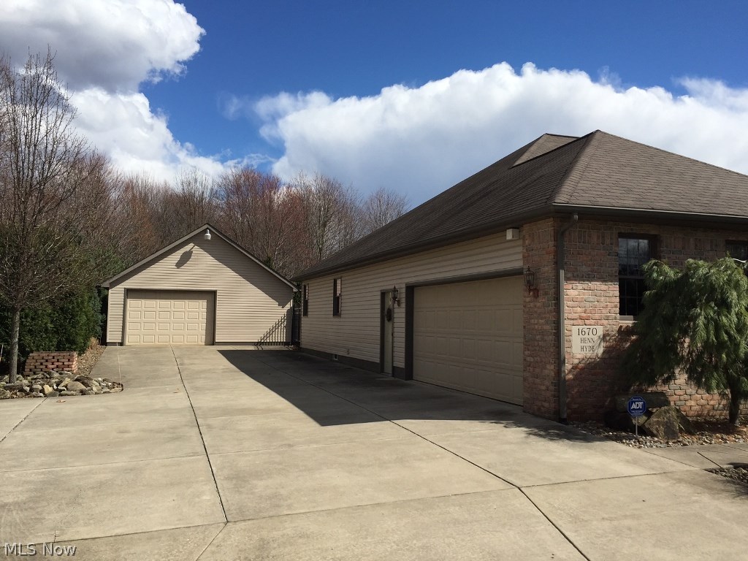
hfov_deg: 61.7
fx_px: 627
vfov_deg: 48.2
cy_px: 280
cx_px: 374
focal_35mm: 29
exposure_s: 1/2825
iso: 32
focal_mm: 4.15
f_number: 2.2
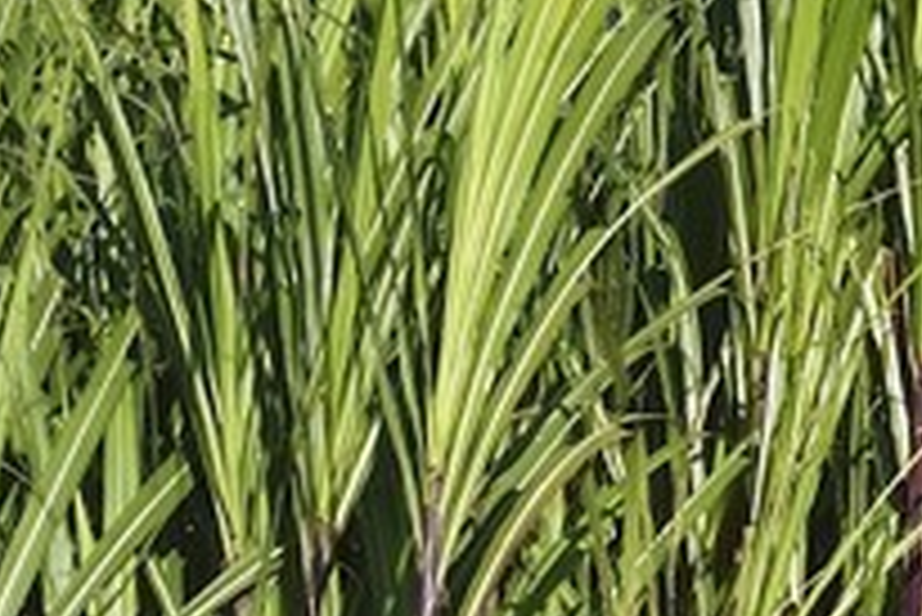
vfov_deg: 0.9
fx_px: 39980
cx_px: 2753
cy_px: -420
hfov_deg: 1.3
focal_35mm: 1560
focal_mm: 200
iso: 200
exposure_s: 1/320
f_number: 11
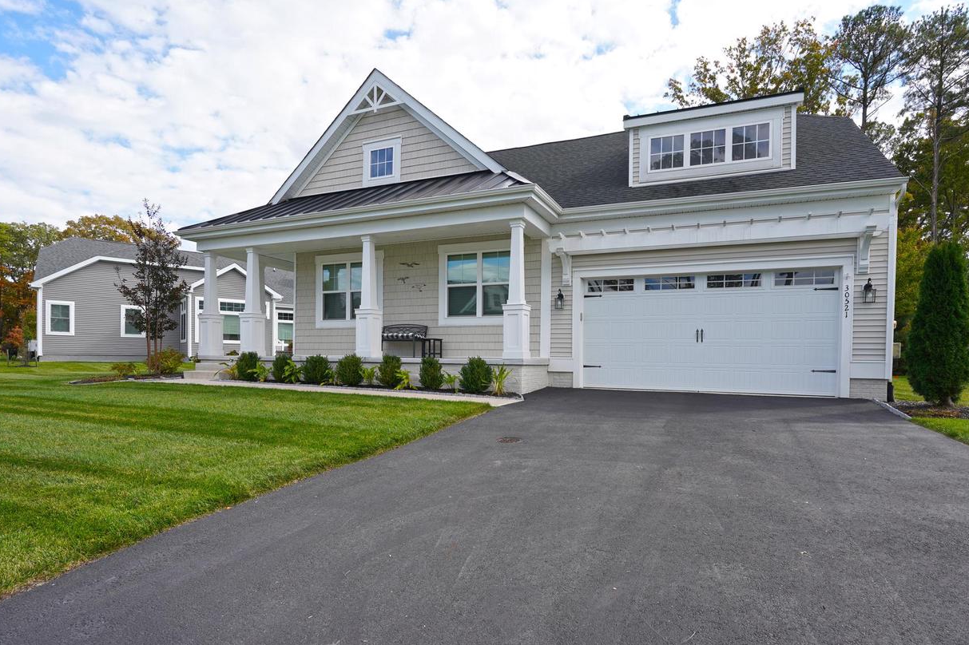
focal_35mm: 19
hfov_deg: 86.8
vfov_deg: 64.2
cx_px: 515
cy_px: 369
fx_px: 511
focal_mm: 16
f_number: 6.3
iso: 100
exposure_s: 1/160
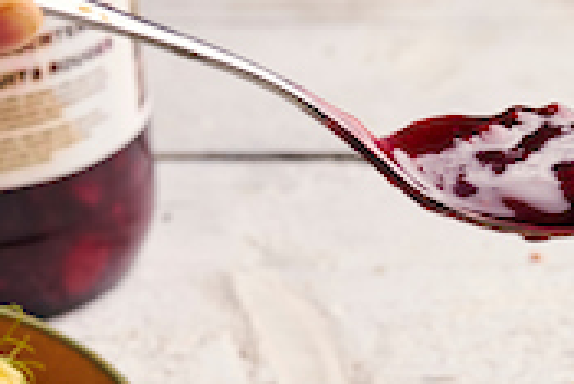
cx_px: 502
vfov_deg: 7.9
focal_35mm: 171
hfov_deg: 11.9
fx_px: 2729
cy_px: 509
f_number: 5.6
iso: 250
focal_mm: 50
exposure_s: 1/125
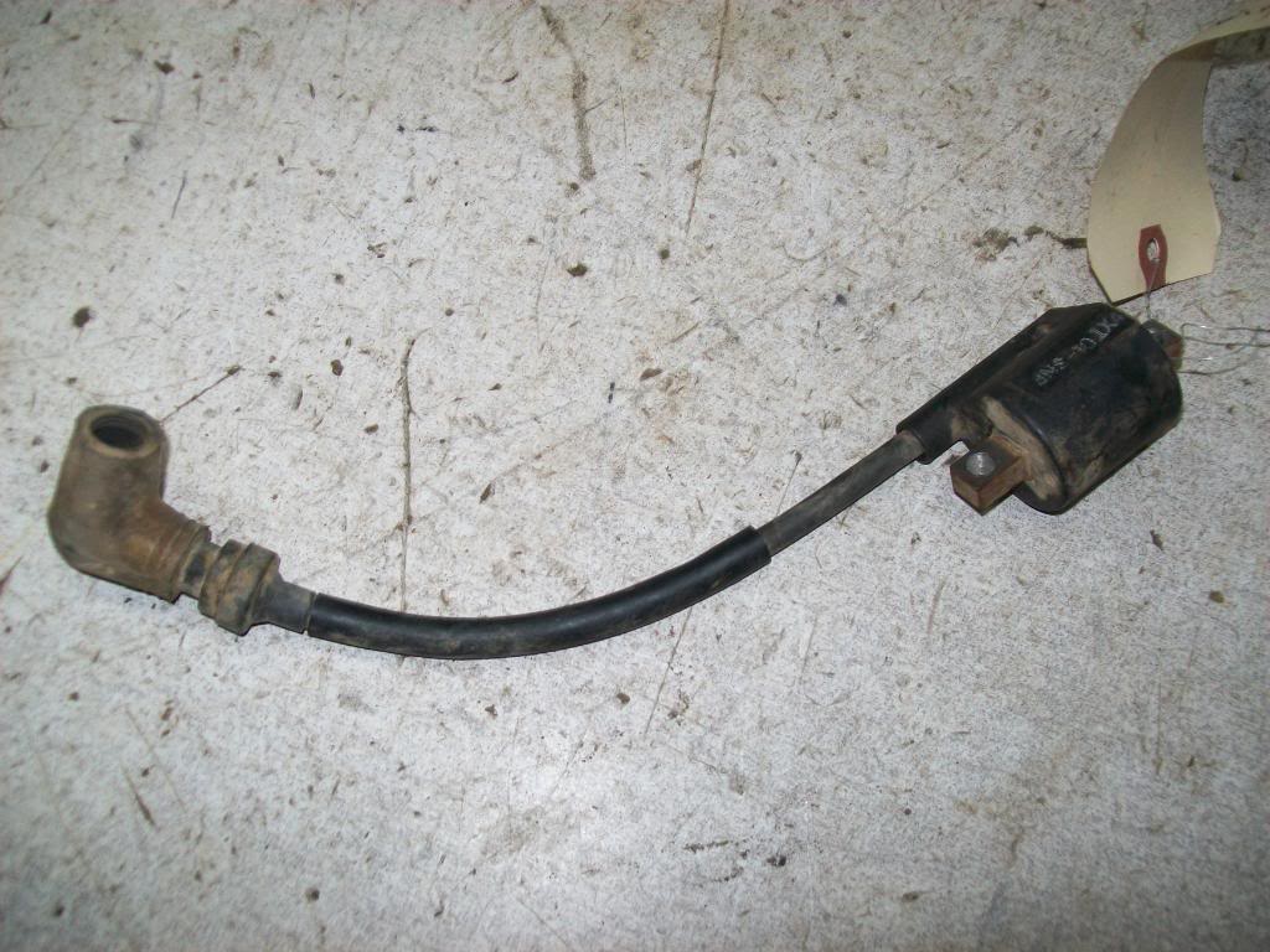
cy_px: 476
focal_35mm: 36
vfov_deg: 39.7
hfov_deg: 51.4
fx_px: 1321
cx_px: 635
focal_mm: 6
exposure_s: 1/60
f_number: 2.7
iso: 64
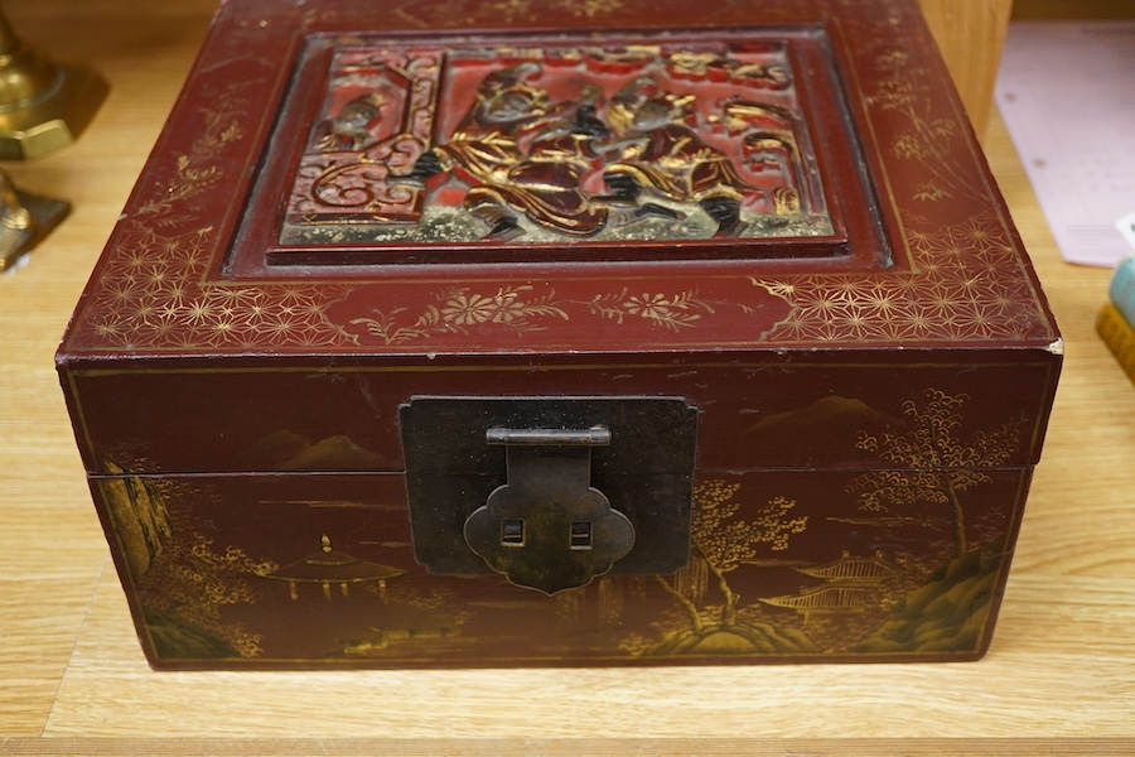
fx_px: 1419
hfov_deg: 43.6
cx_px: 568
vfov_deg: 29.9
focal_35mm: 45
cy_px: 378
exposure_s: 1/125
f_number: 3.5
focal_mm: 30
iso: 1250
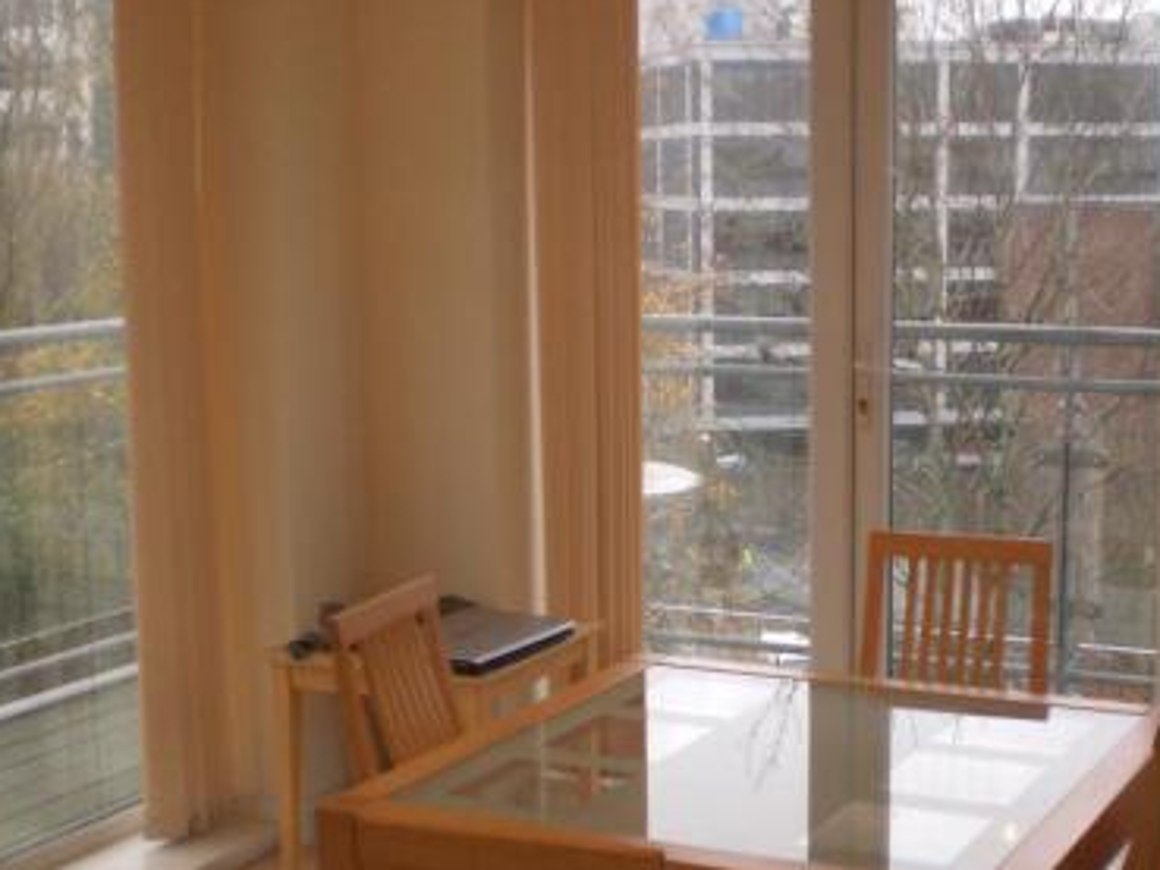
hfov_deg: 32.0
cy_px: 576
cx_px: 753
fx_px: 2011
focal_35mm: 60
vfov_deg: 24.3
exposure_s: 1/125
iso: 200
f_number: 3.1
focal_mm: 6.3
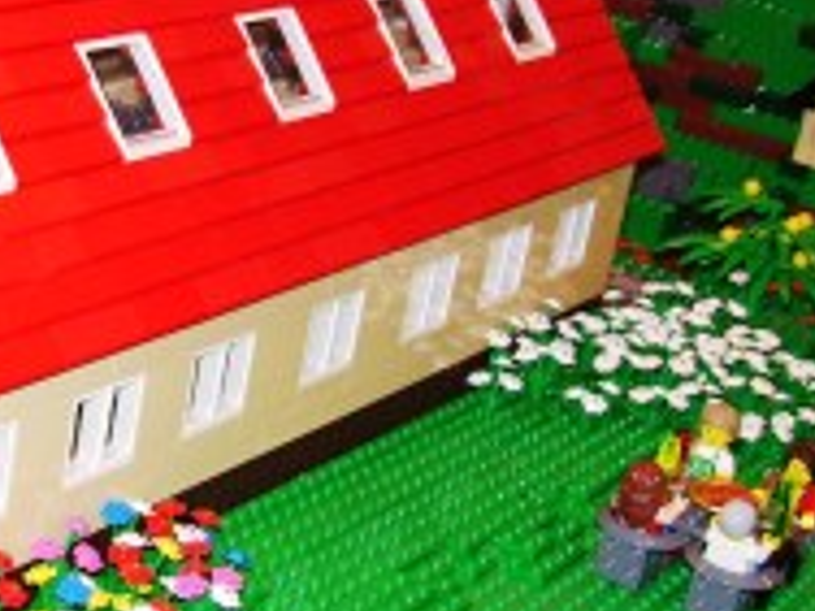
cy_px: 290
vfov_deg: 17.2
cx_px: 30
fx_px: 2025
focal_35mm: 86
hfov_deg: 22.0
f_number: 2.7
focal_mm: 6
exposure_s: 1/60
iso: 80
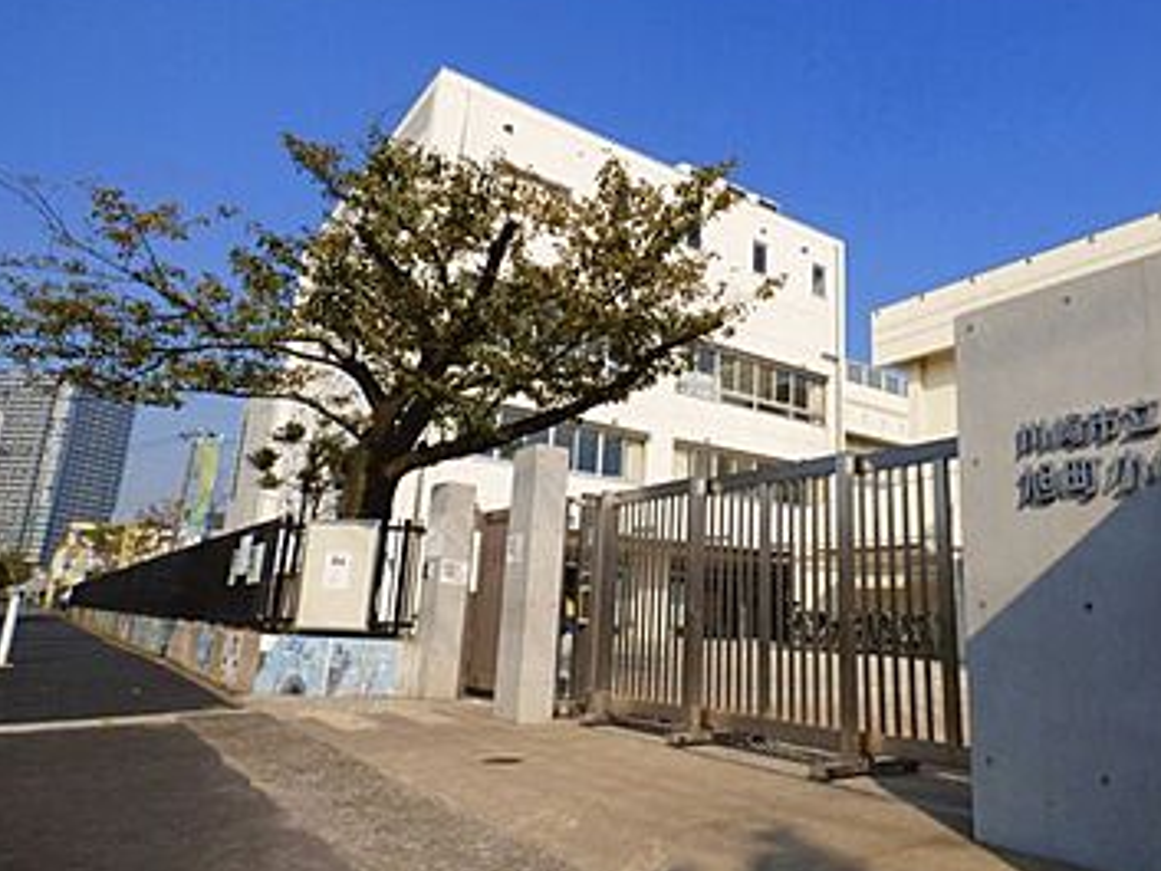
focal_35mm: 24
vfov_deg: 56.8
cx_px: 684
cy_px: 421
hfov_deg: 71.0
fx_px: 805
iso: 100
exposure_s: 1/2000
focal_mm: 3.58
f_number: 3.2
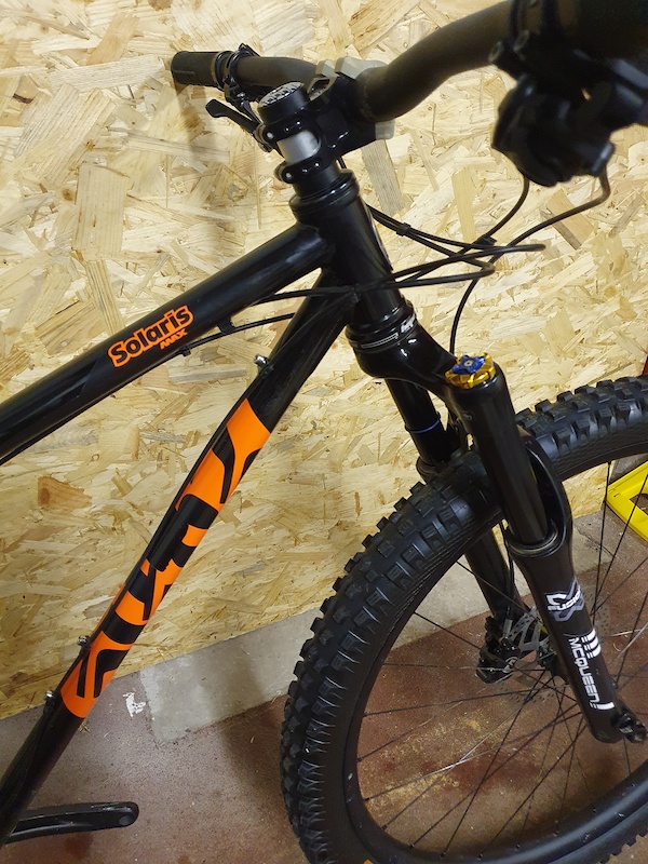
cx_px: 324
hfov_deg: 53.1
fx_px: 649
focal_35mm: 26
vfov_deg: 67.3
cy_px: 432
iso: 320
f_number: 1.5
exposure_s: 1/50
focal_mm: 4.32
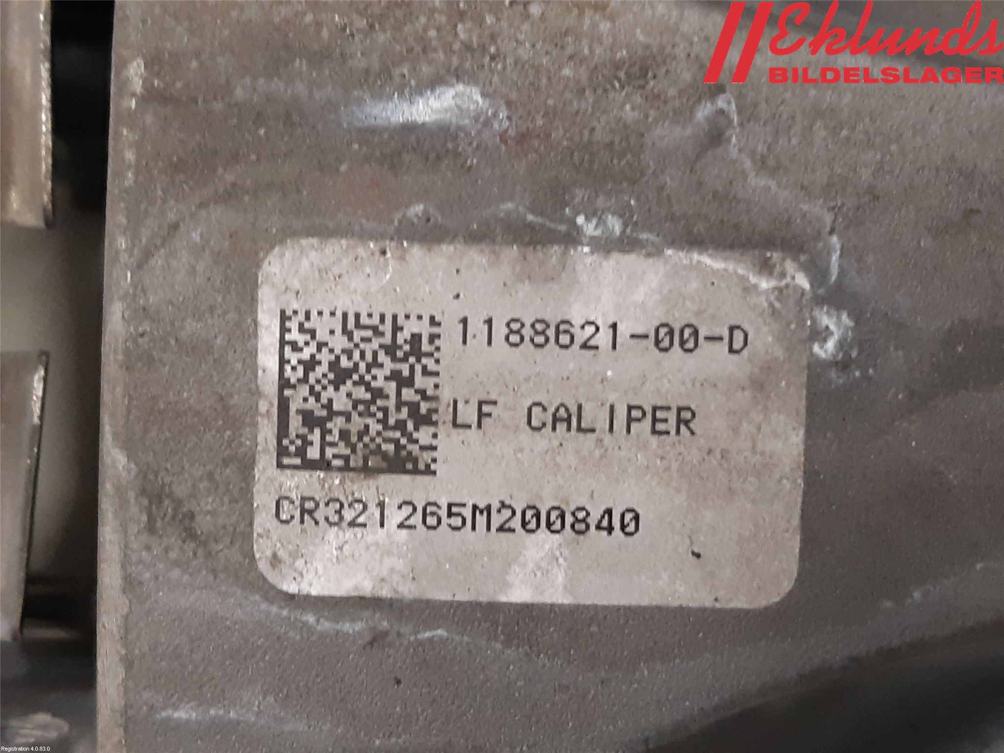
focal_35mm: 26
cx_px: 502
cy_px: 376
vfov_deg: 53.1
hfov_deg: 67.3
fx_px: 754
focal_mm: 3.93
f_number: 1.7
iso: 250
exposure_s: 1/50
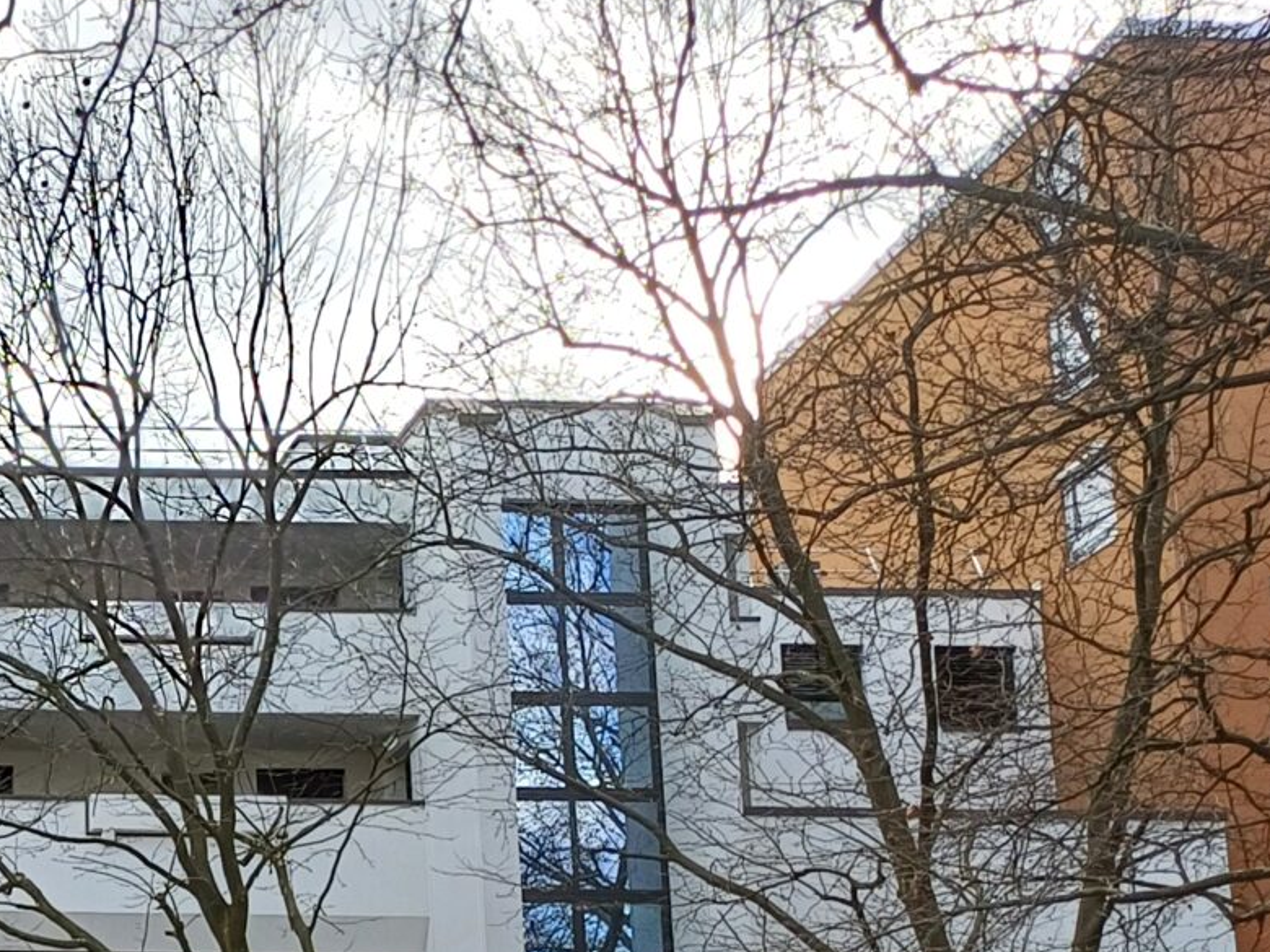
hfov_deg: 21.7
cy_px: 1076
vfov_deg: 17.3
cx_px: -347
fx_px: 3008
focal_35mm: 82
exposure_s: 1/336
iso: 50
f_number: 1.8
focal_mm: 4.65
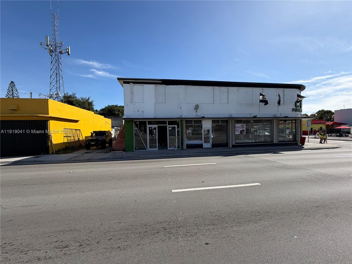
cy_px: 132
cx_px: 176
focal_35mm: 14
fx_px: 142
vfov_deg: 85.7
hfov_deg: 102.1
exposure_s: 1/970
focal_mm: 2.22
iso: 20
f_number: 2.2
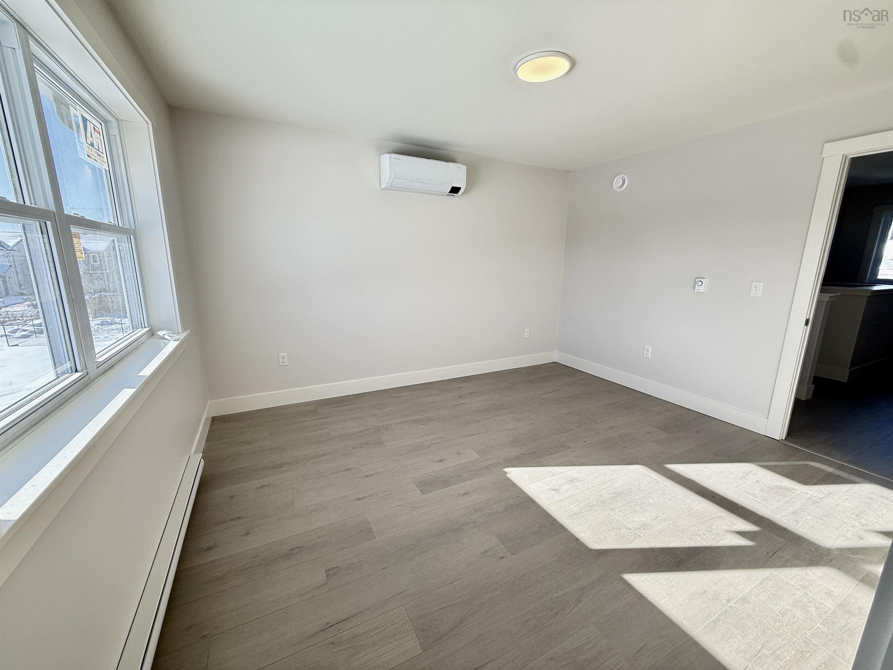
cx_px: 446
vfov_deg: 85.7
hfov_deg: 102.1
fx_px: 361
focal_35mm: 14
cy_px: 335
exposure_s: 1/171
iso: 64
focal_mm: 2.22
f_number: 2.2
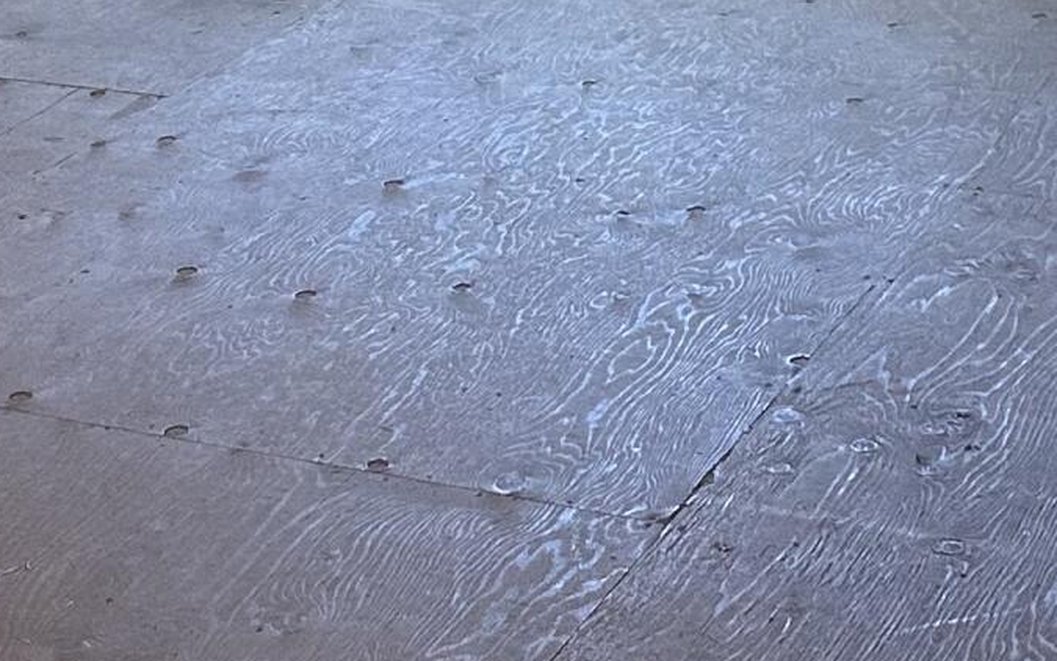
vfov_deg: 10.9
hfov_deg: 18.2
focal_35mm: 113
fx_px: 3255
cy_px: -473
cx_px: 174
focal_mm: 6.86
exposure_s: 1/116
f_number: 1.78
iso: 250
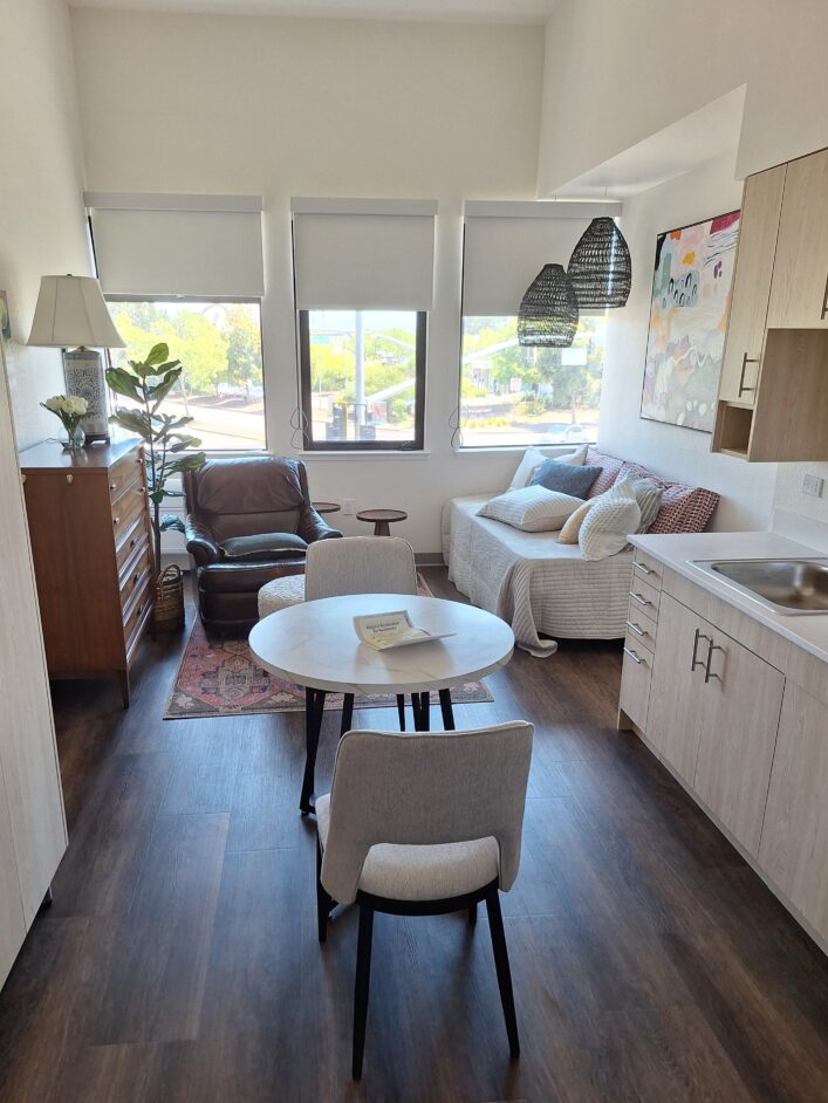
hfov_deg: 54.9
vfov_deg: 69.3
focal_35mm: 25
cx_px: 412
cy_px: 598
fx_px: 797
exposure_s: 1/120
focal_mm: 5.54
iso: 64
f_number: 1.8
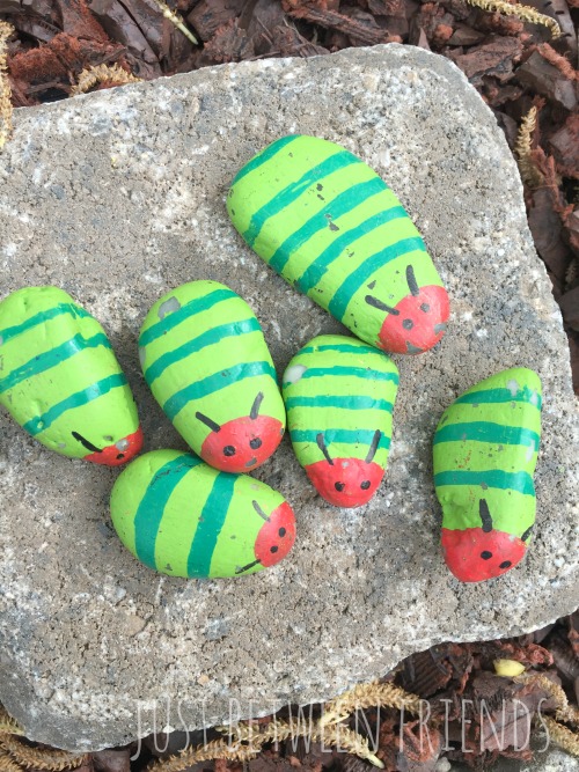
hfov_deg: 48.2
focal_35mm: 29
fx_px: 647
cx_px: 290
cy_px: 386
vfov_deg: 61.7
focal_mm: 4.15
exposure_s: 1/291
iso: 32
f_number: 2.2
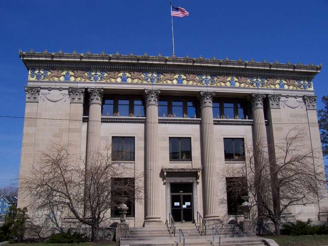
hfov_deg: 54.0
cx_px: 164
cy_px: 123
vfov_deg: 41.8
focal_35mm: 34
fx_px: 322
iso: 80
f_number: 5.1
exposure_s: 1/701
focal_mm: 5.6
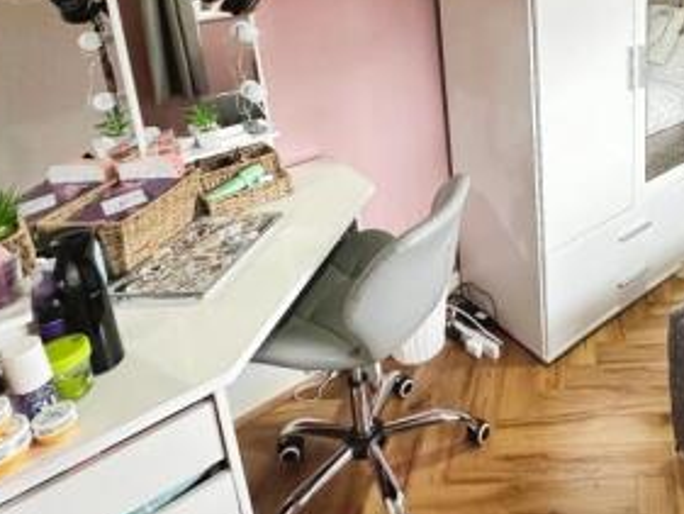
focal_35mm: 29
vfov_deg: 46.0
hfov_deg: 54.9
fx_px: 573
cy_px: 111
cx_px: 594
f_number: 2.2
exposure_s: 1/50
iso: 160
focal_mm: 2.22
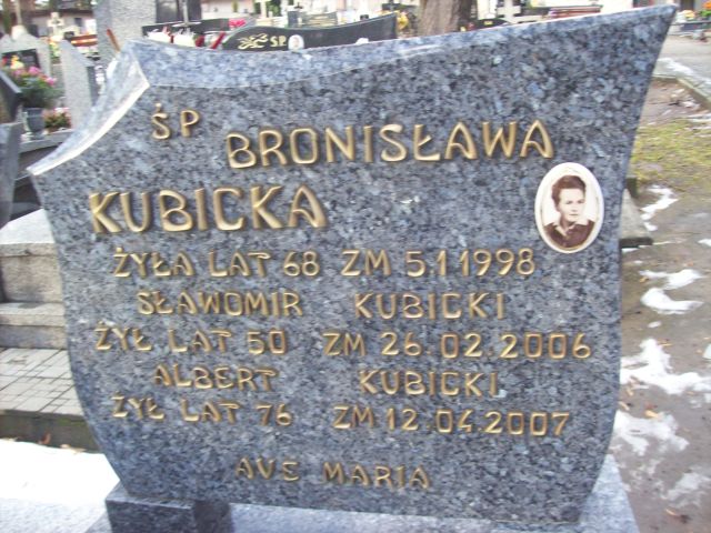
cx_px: 356
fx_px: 739
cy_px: 266
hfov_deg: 51.4
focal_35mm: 36
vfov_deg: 39.7
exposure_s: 1/66.5
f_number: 2.7
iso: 80
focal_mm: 6
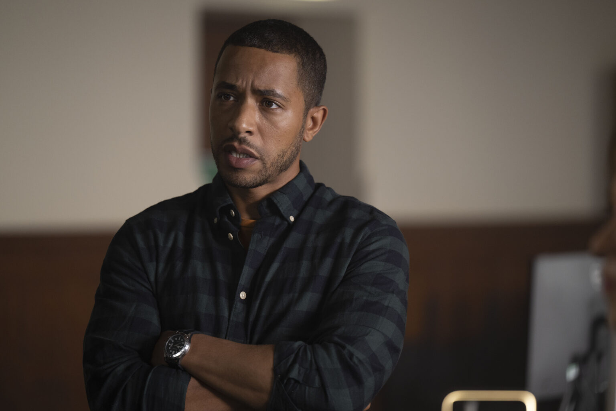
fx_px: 2566
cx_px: 308
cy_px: 206
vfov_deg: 9.1
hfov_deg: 13.7
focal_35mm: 150
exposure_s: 1/160
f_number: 2.8
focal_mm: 150
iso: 1000
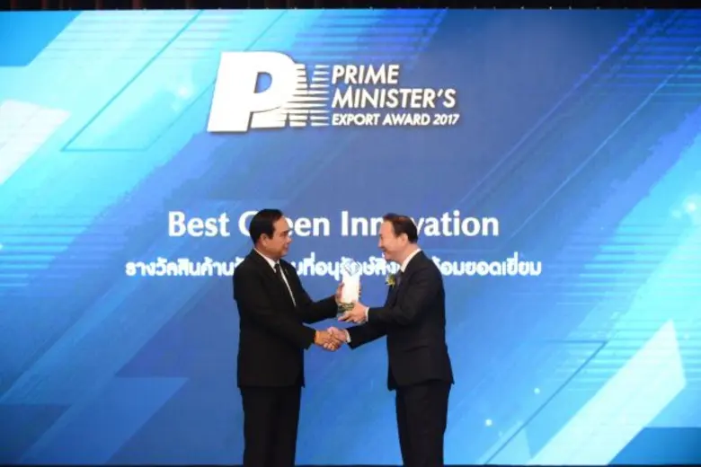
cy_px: 234
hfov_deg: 15.2
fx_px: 2629
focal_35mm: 135
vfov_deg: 10.2
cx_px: 350
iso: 5000
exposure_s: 1/100
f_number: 4
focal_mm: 135
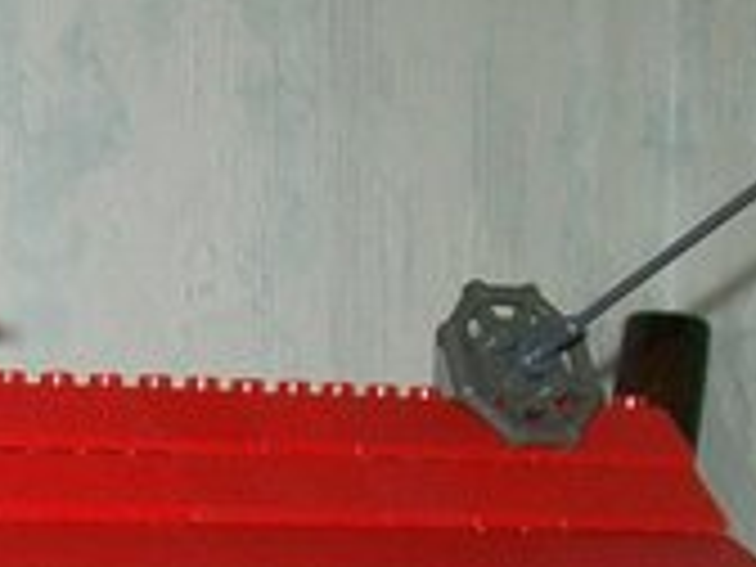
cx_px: -441
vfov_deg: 10.3
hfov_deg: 13.4
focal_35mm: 137
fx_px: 2992
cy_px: 958
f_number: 2.7
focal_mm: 6
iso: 64
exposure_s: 1/60
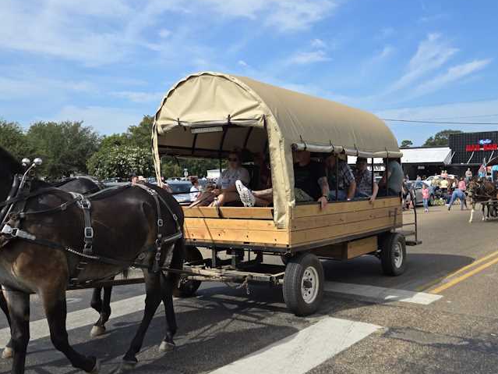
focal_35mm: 36
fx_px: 518
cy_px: 207
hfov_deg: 51.3
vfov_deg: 39.6
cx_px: 263
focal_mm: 5.4
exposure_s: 1/2077
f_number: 1.8
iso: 25
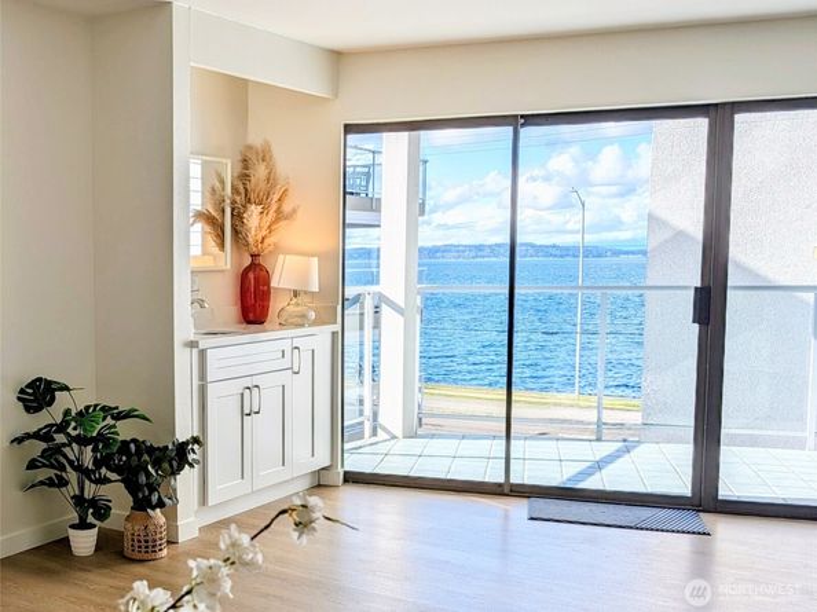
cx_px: 408
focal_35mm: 24
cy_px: 306
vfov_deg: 56.8
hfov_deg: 71.6
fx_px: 566
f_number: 1.68
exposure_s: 1/789
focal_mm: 6.9
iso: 20
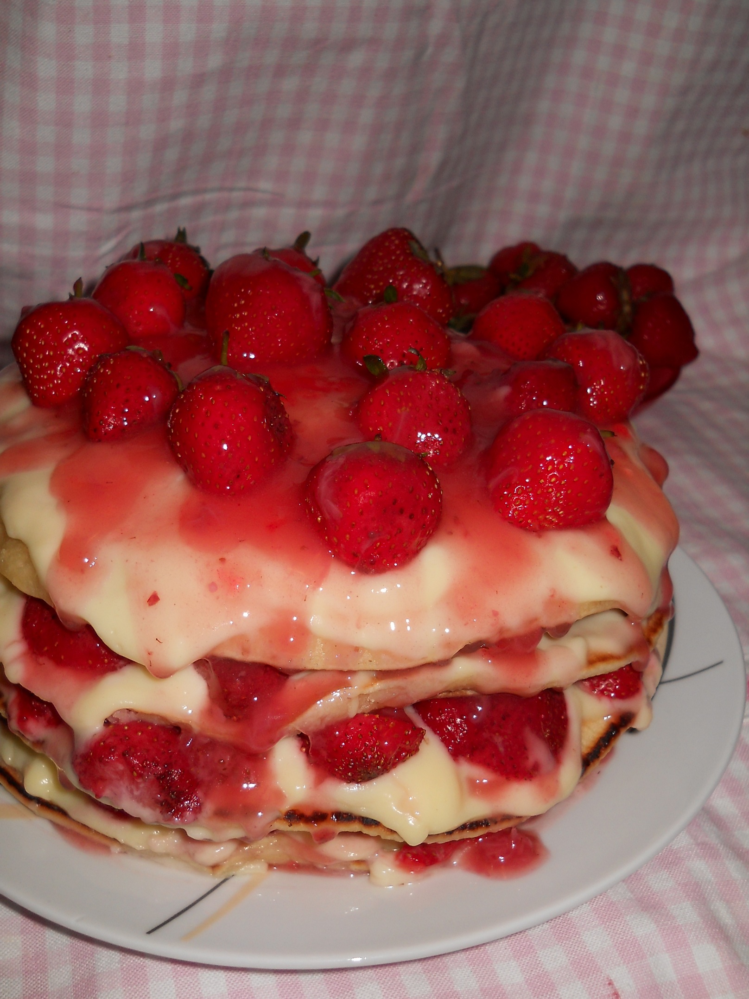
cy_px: 500
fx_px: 1183
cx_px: 374
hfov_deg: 35.1
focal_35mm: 41
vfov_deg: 45.8
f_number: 5.5
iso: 80
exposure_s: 1/30
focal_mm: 6.72
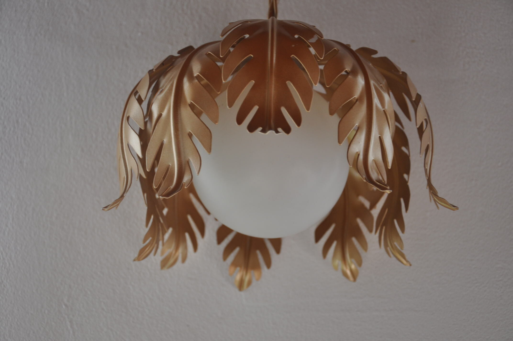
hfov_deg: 28.1
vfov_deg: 18.9
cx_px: 256
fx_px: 1025
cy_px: 170
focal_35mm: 72
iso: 400
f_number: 4.8
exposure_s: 1/60
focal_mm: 48
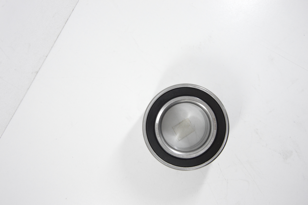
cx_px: 154
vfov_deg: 29.8
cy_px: 102
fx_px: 385
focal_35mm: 45
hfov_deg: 43.6
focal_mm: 30
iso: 3200
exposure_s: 1/100
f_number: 8
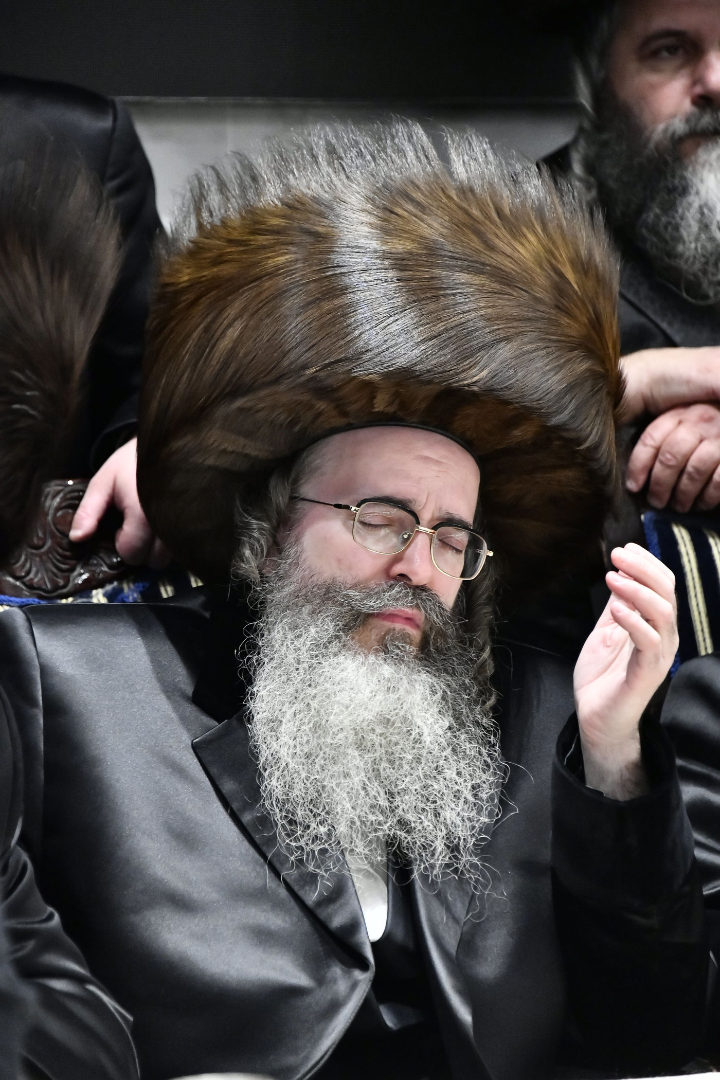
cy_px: 540
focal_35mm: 200
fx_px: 6000
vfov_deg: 10.3
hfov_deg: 6.9
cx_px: 360
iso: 4000
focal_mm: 200
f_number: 5.6
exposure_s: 1/125
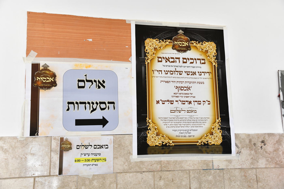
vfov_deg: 33.4
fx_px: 315
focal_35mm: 40
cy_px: 94
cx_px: 142
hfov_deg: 48.5
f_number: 5.6
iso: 2000
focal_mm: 40
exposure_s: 1/100
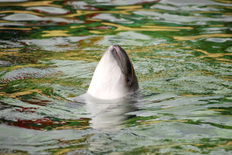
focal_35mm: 450
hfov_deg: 4.6
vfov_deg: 3.1
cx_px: 116
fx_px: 2903
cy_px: 78
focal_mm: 300
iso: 220
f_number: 5.6
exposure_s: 1/500
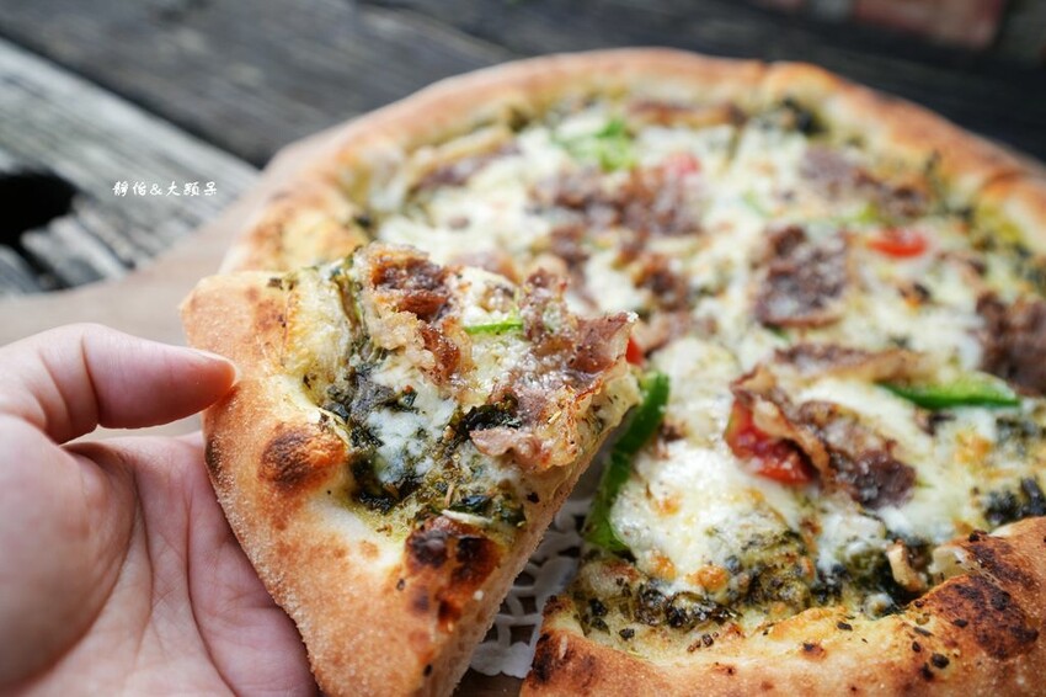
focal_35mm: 28
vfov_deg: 46.4
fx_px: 813
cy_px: 348
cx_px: 523
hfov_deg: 65.5
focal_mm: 28
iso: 160
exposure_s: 1/60
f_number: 4.5
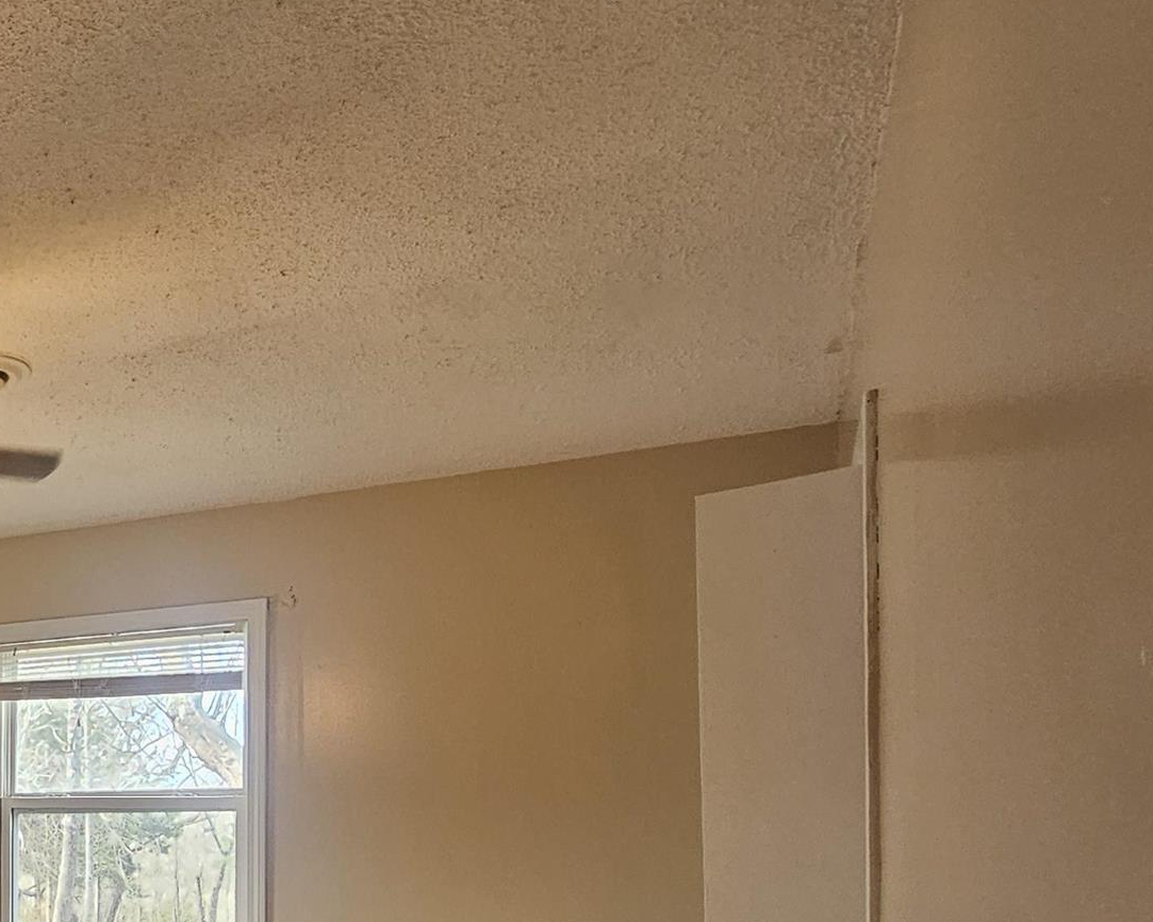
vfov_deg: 38.4
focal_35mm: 36
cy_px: 826
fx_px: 1228
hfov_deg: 38.6
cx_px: -198
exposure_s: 1/60
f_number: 2.2
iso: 125
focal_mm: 2.2
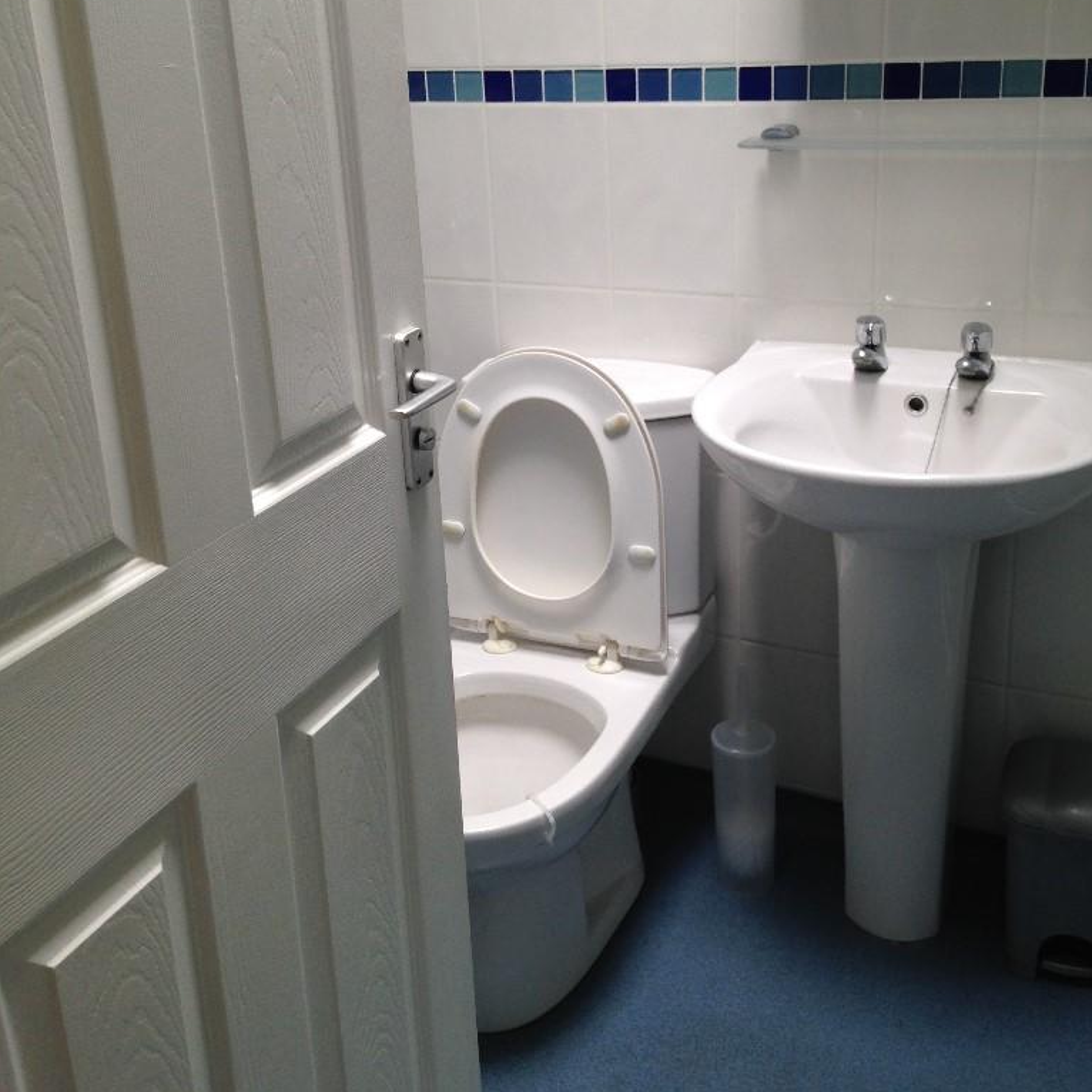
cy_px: 389
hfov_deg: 42.8
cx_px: 546
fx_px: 1392
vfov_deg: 42.4
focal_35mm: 39
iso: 64
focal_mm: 4.12
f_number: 2.4
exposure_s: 1/60
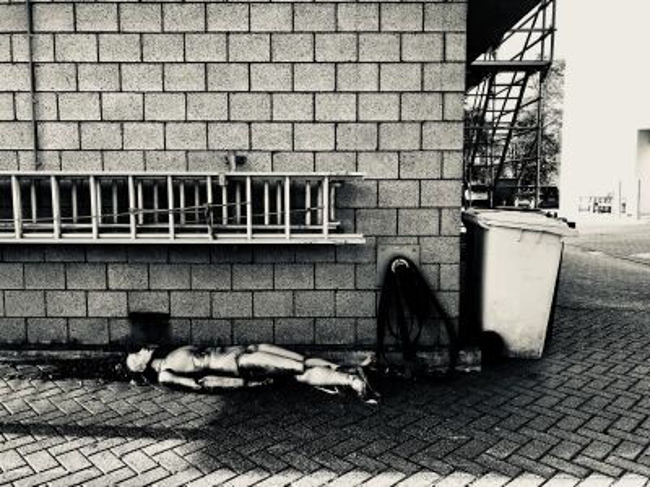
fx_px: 526
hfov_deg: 63.4
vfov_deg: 49.7
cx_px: 325
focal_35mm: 28
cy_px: 244
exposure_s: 1/396
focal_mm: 3.99
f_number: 1.8
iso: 20
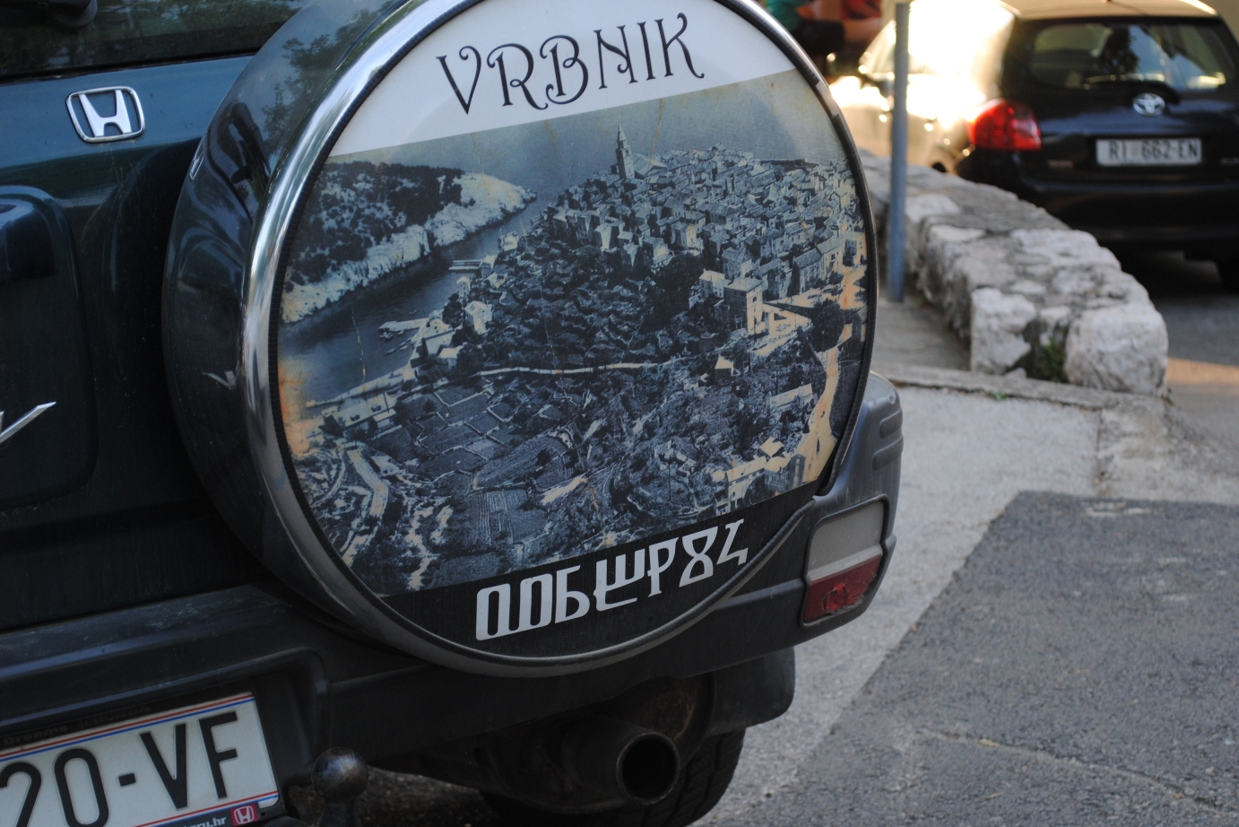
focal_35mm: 93
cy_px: 442
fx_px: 3186
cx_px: 648
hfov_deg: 22.0
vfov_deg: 14.8
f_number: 5.6
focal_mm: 55
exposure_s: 1/60
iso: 200
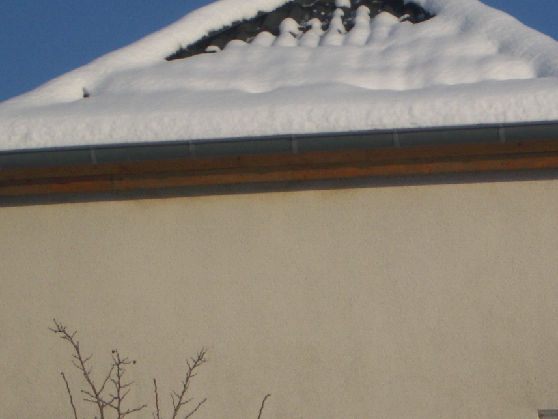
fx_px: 3160
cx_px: 408
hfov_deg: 10.1
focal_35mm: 196
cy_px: 211
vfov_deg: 7.6
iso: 50
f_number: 7.7
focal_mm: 17.4
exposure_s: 1/400
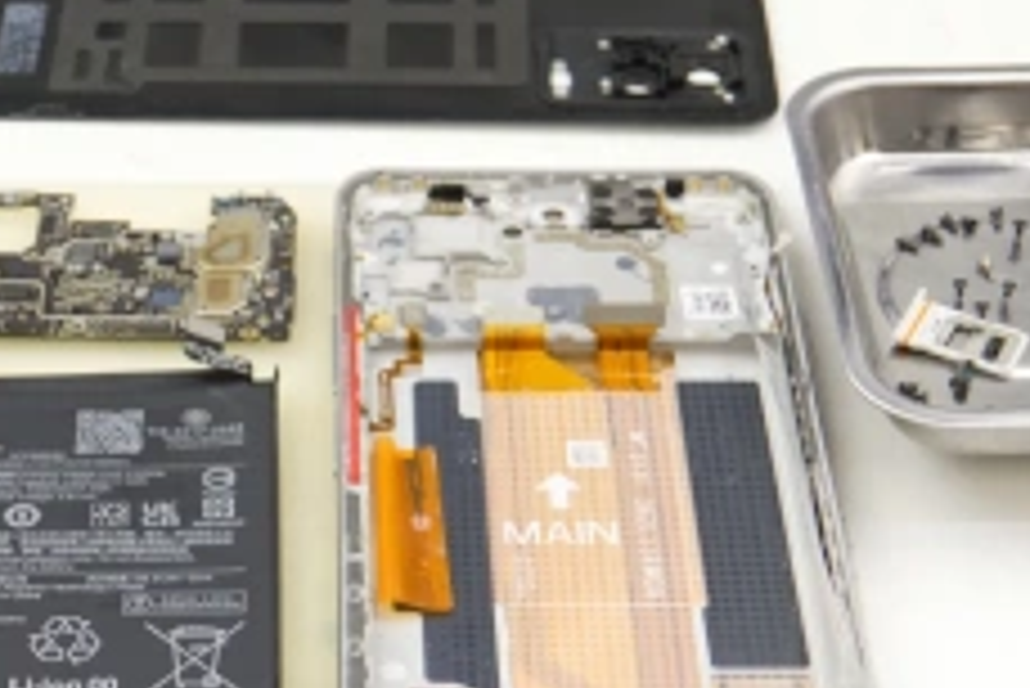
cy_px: 468
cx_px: 191
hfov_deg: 13.9
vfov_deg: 9.3
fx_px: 4208
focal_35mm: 147
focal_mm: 75
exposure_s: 1/10
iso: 100
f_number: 9
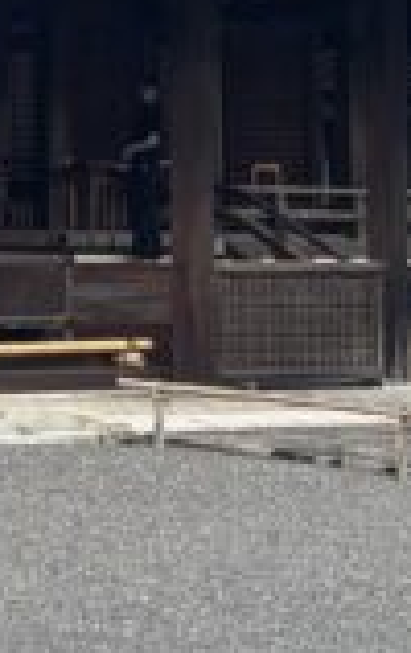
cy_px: -37
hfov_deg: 7.1
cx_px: -448
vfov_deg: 11.7
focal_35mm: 177
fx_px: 3158
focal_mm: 5.96
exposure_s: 1/1751
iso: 50
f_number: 1.6
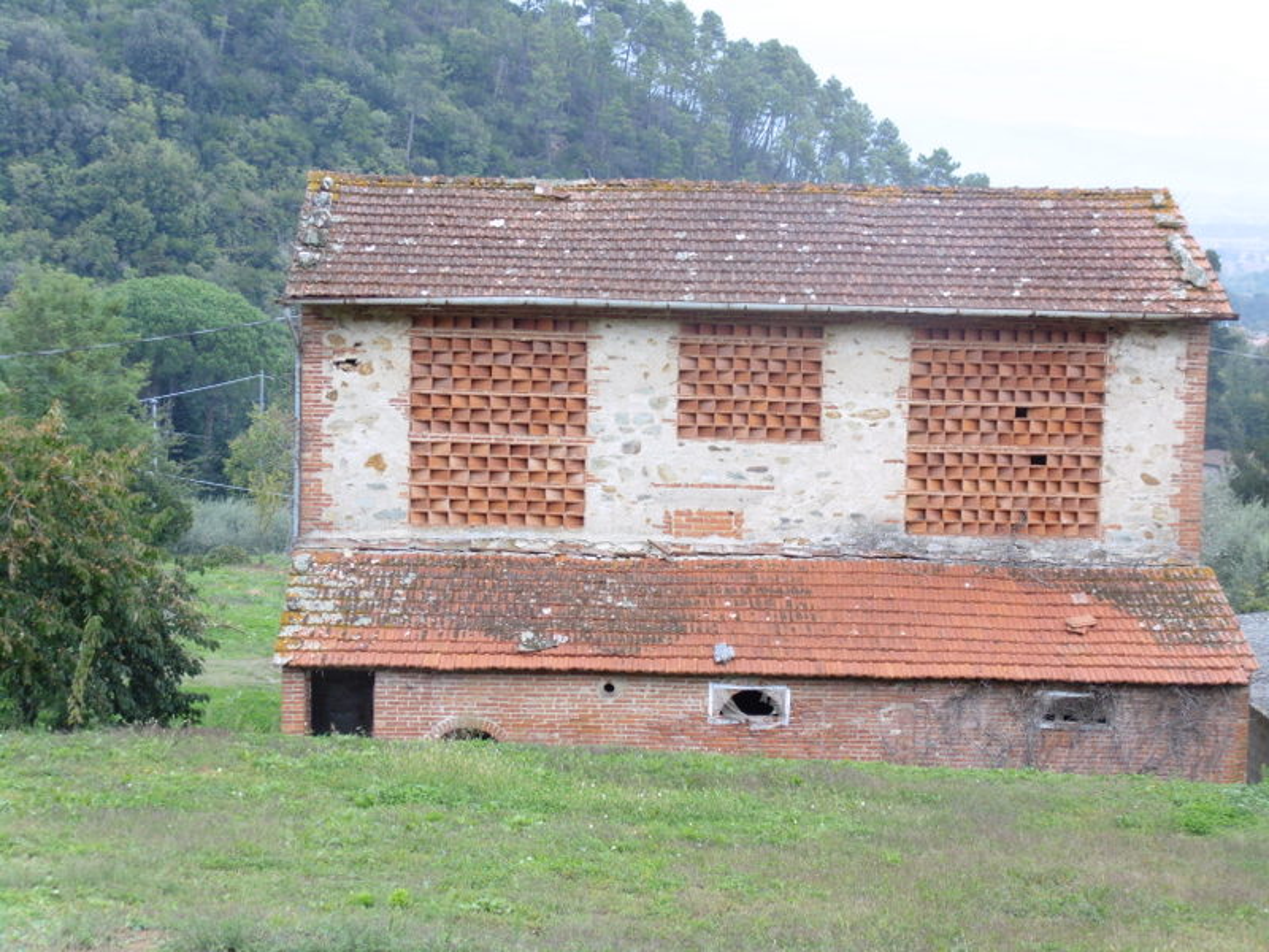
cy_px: 476
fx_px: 2859
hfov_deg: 25.0
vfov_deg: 18.9
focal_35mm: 78
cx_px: 634
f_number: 4.4
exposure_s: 1/125
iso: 100
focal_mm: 14.3
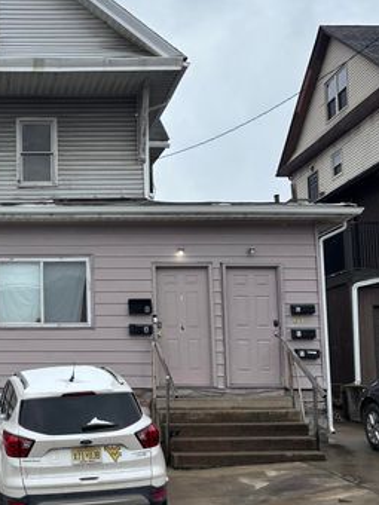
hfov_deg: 27.3
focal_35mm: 51
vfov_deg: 37.5
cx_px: 22
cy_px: 277
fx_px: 745
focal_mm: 5.96
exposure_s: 1/1567
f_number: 1.6
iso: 50
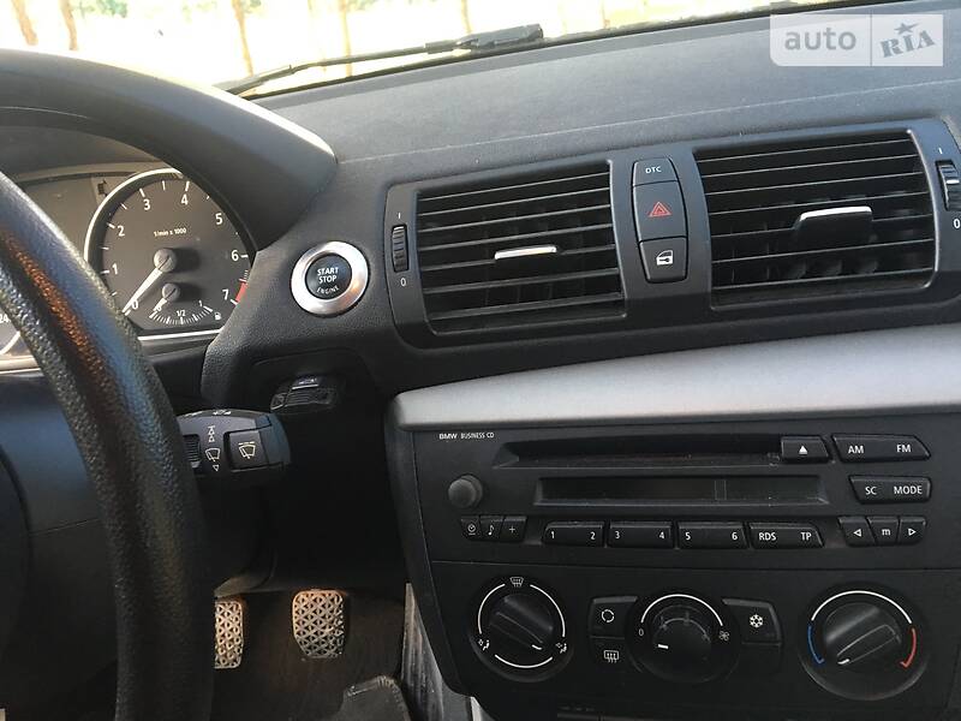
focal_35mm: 29
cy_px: 360
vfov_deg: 48.2
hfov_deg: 61.7
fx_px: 805
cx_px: 480
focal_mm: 4.2
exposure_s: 1/33
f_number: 2.2
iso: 125
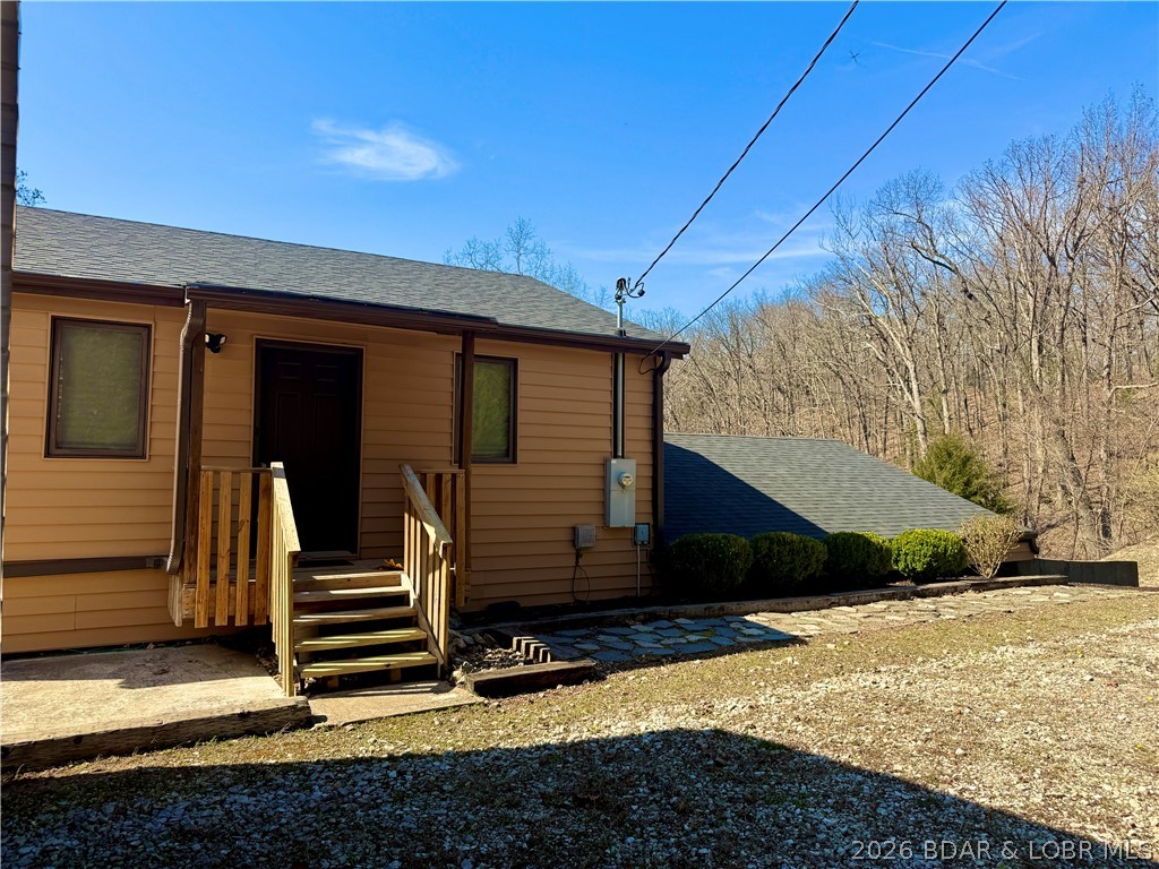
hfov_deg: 71.6
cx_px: 580
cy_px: 434
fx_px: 804
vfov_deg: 56.8
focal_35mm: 24
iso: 80
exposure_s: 1/3021
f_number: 1.78
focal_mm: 6.76
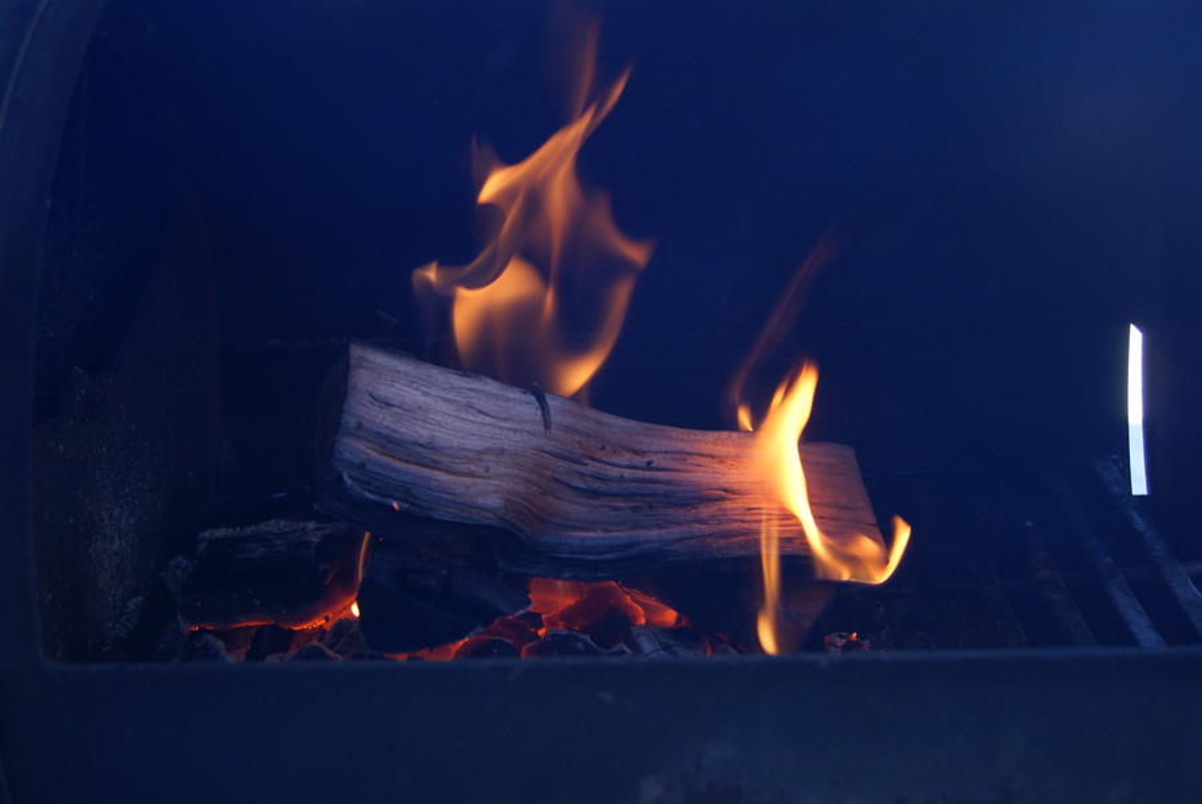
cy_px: 402
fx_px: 1755
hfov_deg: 37.8
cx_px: 601
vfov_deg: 25.8
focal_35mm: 52
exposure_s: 1/60
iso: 400
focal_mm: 35
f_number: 5.6
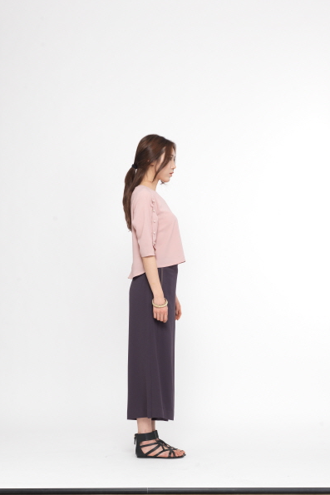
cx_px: 165
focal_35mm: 65
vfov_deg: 31.0
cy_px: 246
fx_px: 893
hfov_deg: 20.9
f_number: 9
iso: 100
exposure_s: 1/250
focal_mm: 80
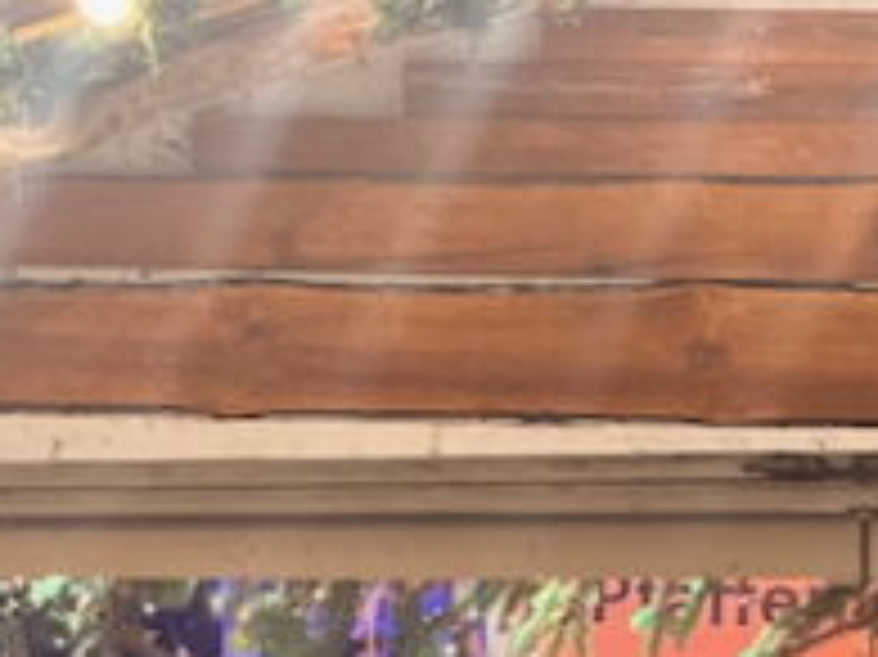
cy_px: 824
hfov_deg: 23.6
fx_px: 2028
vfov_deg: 17.4
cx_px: 828
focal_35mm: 80
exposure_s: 1/33
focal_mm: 5.1
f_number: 1.6
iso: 500
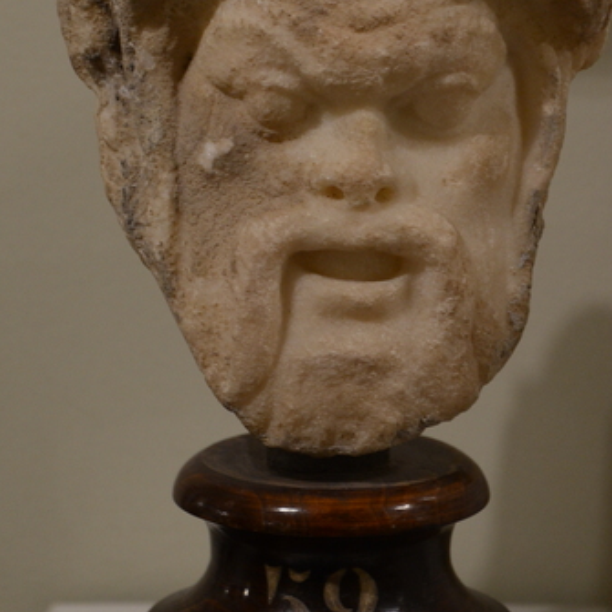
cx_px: 349
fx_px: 3940
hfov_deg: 8.9
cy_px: 110
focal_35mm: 197
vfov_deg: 8.9
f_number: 5.3
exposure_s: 1/80
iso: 1000
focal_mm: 78
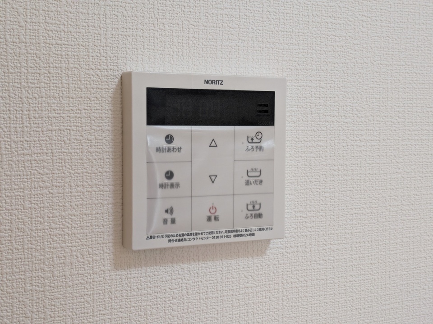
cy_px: 162
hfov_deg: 37.5
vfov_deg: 28.6
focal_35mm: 51
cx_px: 216
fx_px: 638
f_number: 1.89
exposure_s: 1/120
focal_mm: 5.43
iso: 159
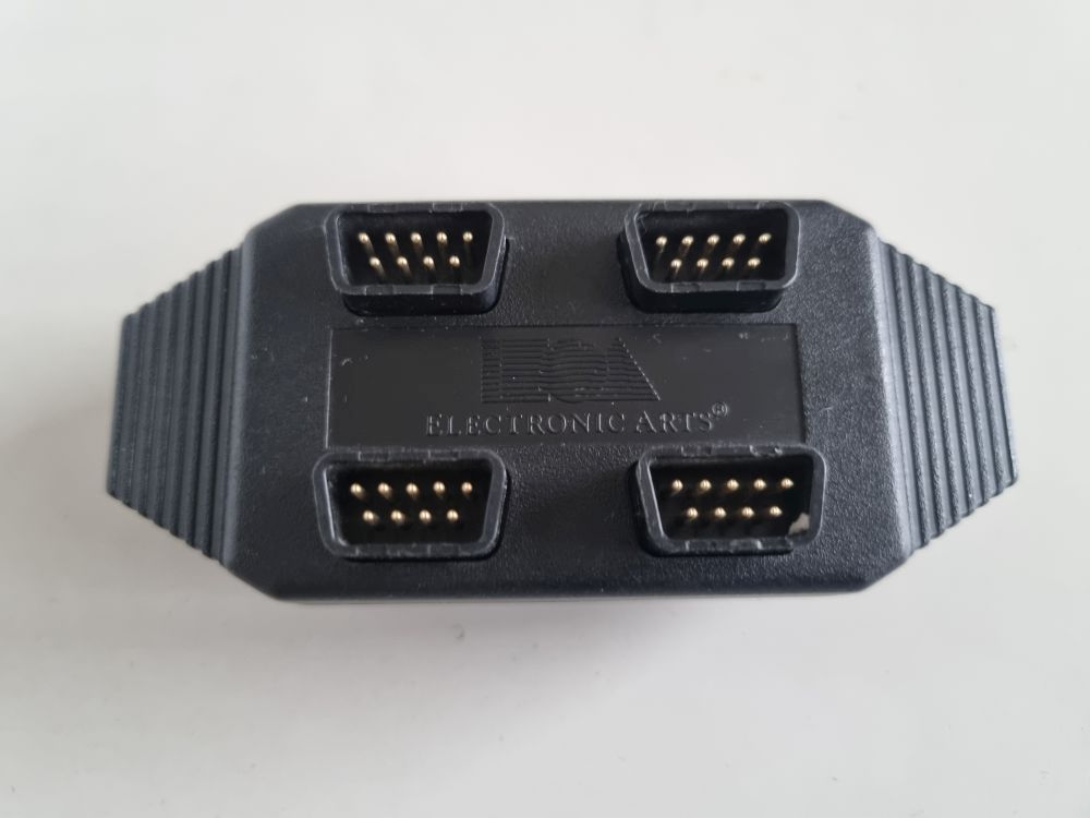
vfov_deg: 53.1
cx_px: 545
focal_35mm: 26
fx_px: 819
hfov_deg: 67.3
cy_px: 409
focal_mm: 5.4
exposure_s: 1/25
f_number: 1.8
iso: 500
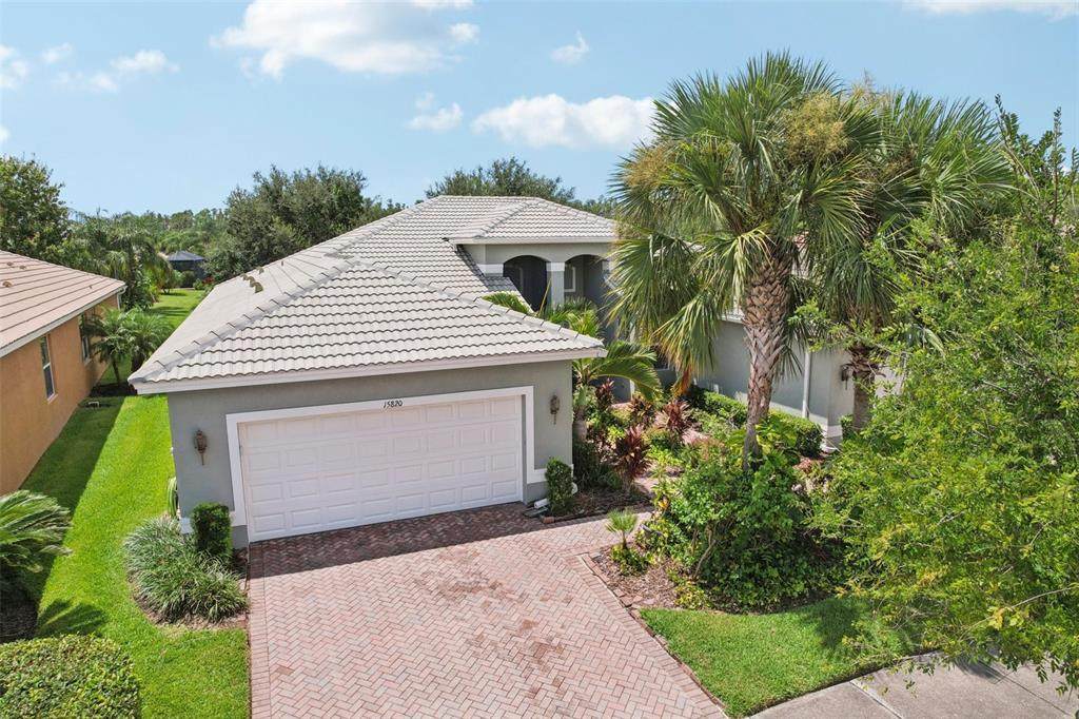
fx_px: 659
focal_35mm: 22
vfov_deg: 57.2
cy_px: 360
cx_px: 540
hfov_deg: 78.6
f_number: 2.8
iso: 110
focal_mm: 8.38
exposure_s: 1/2500
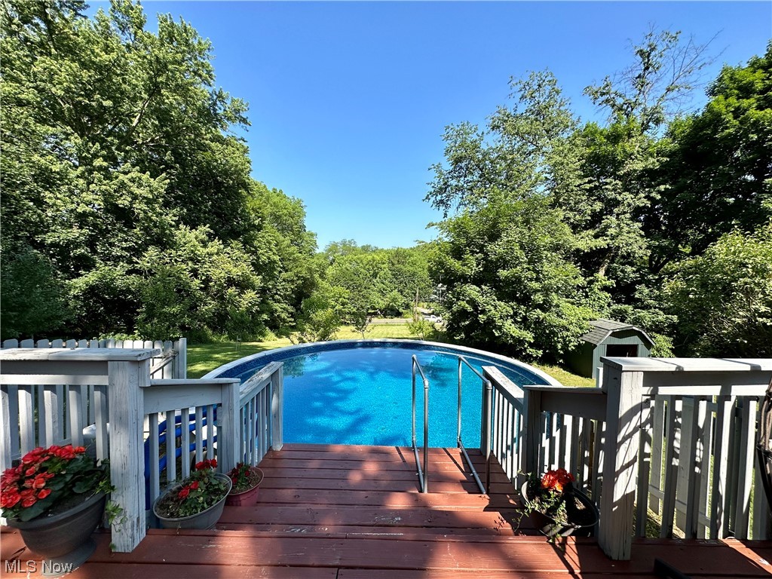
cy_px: 290
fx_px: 312
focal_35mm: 14
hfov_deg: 102.1
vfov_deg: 85.7
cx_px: 386
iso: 50
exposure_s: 1/1642
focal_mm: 2.22
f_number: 2.2
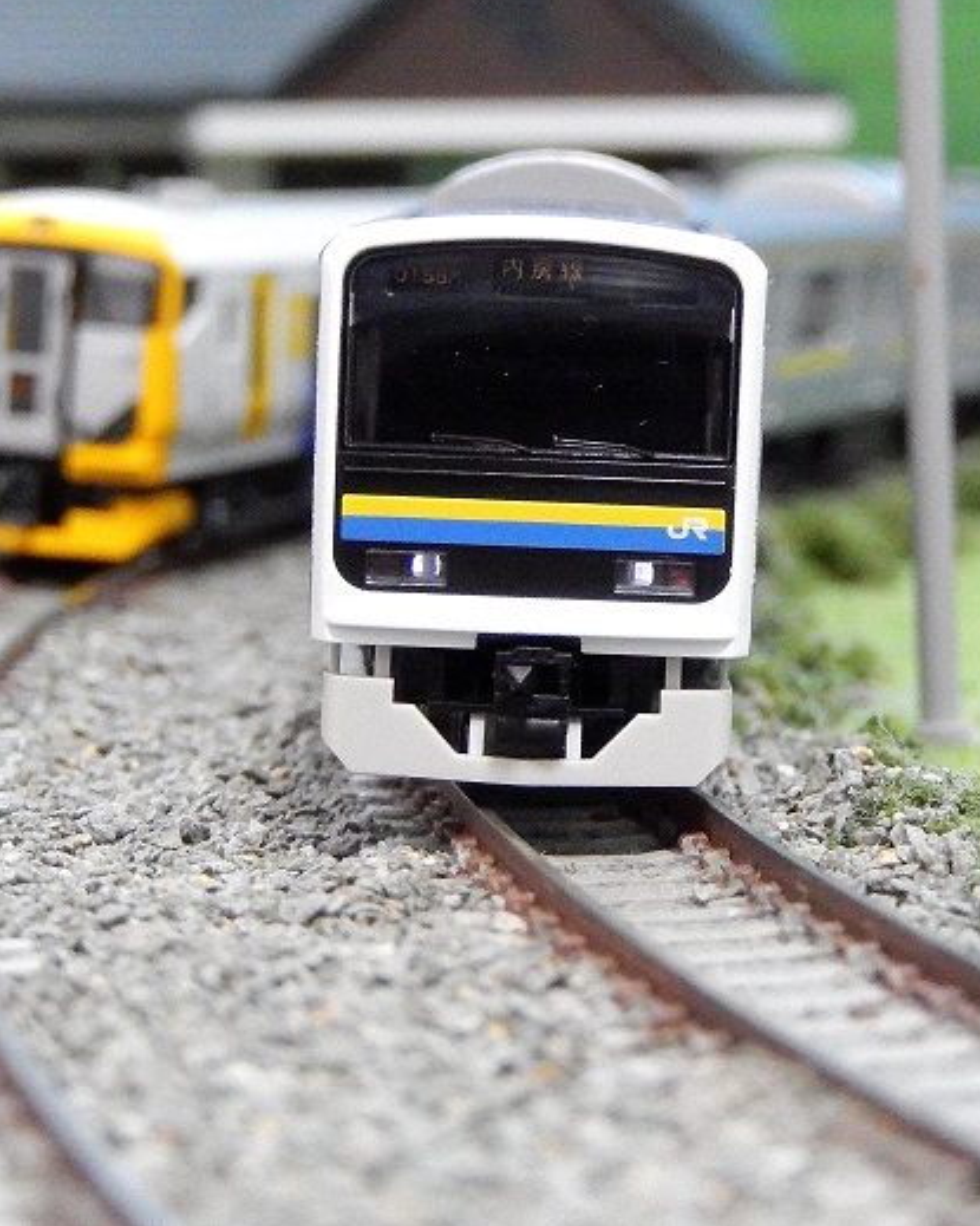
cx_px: 673
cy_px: 611
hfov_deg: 13.7
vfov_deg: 17.2
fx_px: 4062
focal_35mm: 112
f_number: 5.1
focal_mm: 15.2
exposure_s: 1/40
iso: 3200
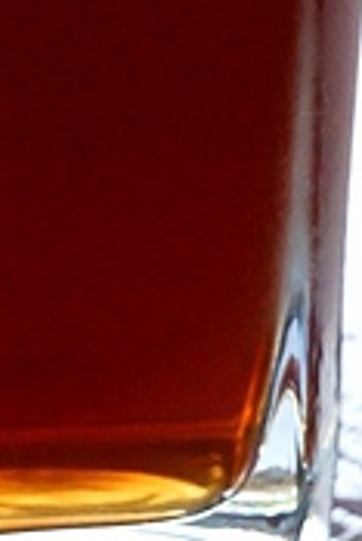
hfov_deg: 5.2
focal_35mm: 263
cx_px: 45
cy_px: -640
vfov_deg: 7.4
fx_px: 3959
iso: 800
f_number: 5.6
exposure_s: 1/125
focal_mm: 30
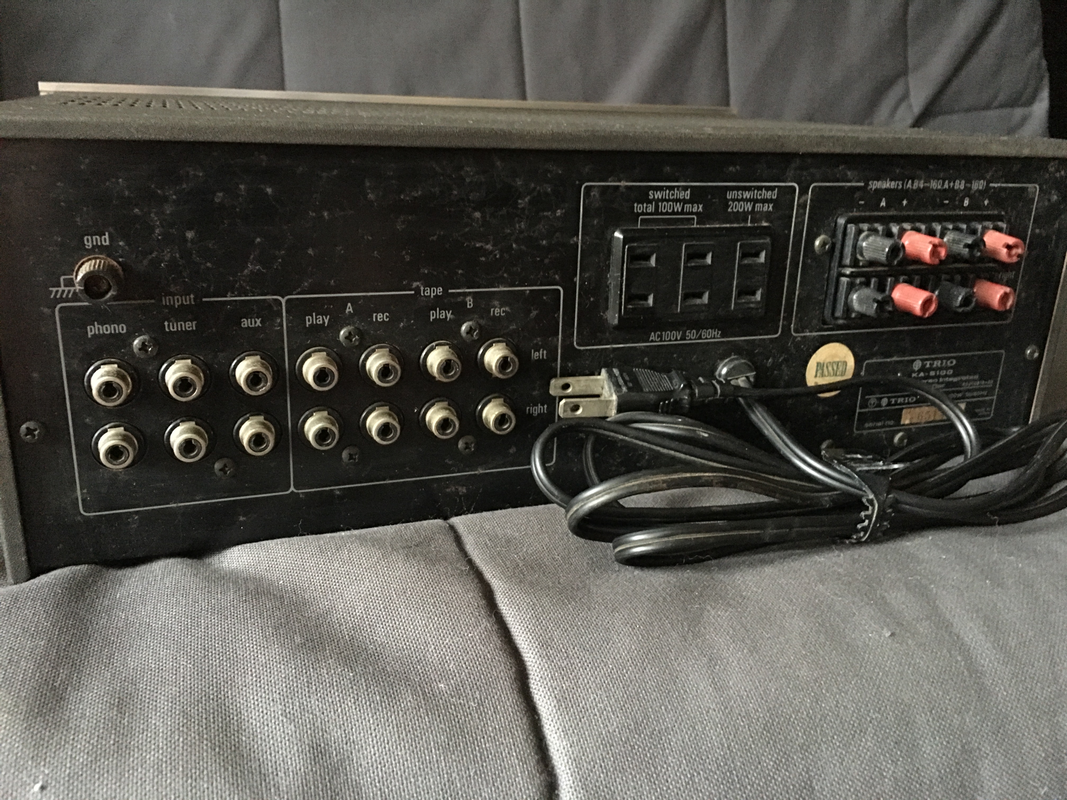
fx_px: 894
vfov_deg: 48.2
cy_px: 400
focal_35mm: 29
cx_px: 534
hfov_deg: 61.7
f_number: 2.2
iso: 400
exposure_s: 1/4
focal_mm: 4.15
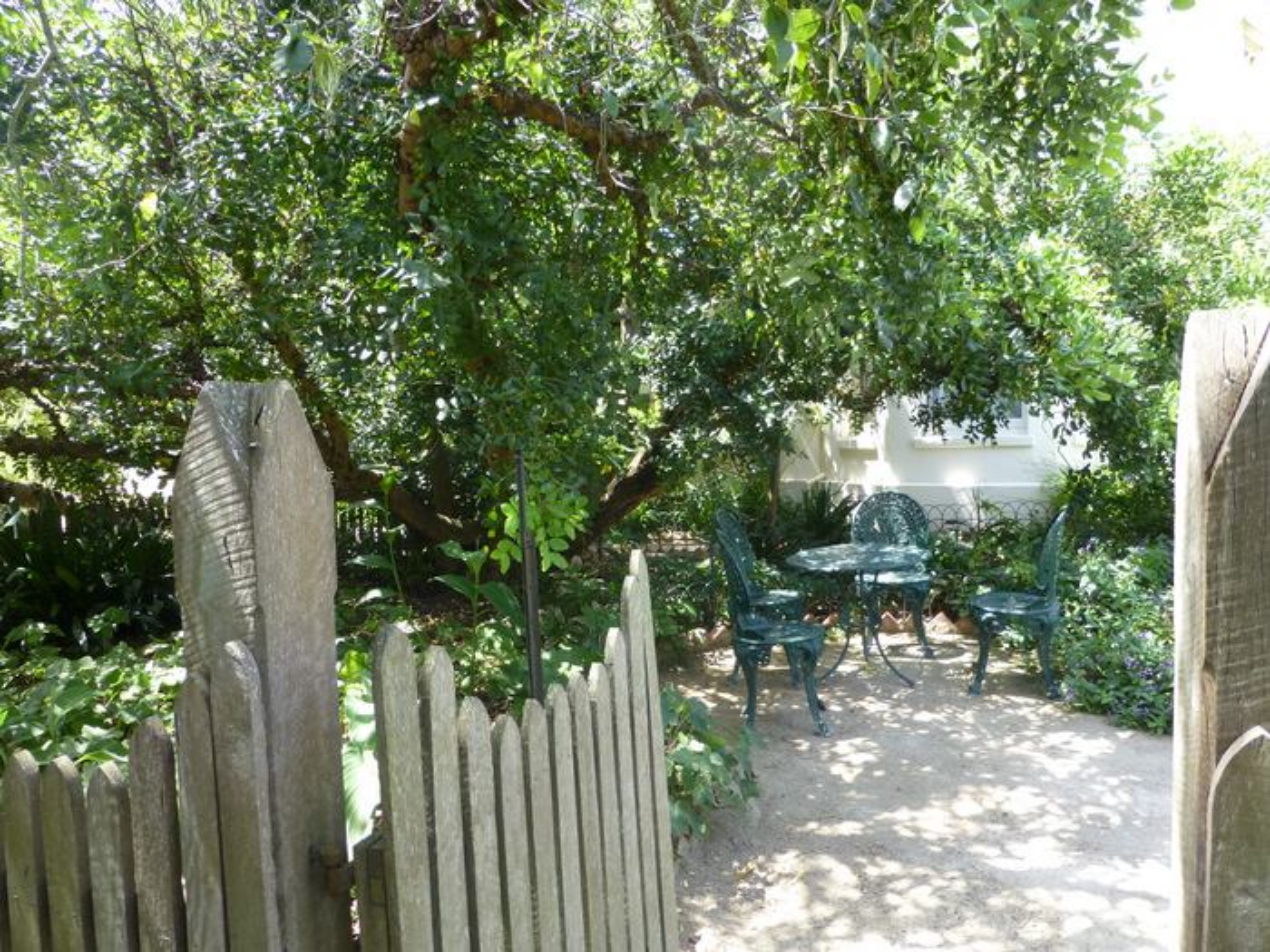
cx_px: 635
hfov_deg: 71.6
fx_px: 881
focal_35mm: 24
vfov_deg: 56.8
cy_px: 476
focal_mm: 4.3
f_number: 3.3
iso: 100
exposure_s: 1/80
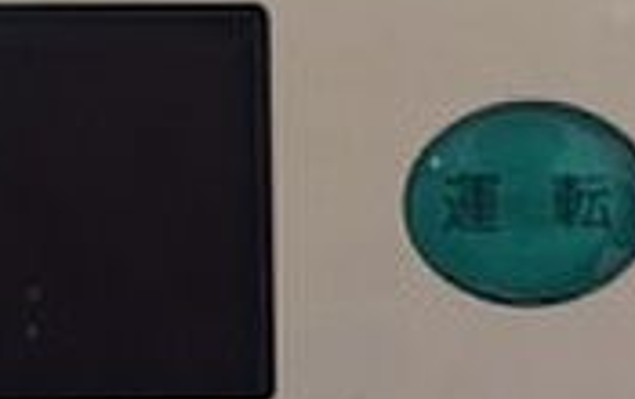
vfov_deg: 11.1
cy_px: 475
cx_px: 396
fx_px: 2011
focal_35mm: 116
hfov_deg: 17.9
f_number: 2.2
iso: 32
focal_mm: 4.12
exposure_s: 1/40
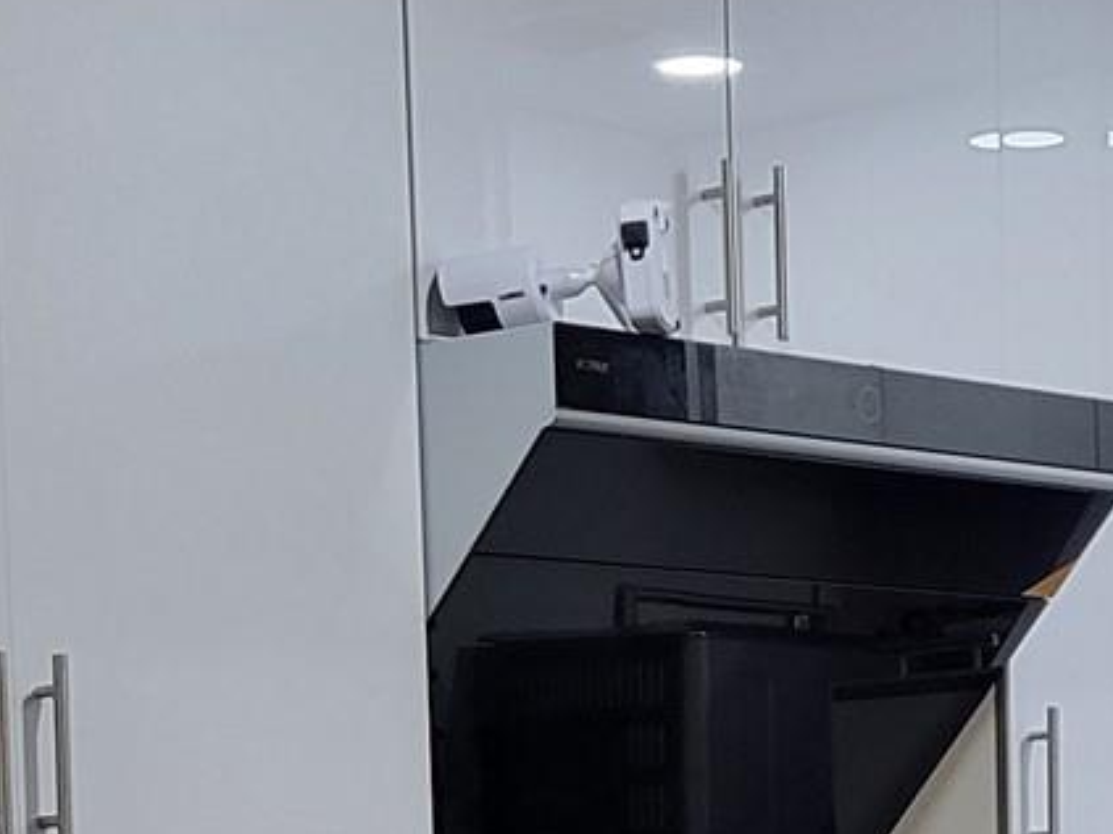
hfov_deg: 15.5
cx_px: 1000
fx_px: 4050
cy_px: 1310
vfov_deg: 11.2
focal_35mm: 126
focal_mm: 5.4
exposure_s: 1/120
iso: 320
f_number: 1.8
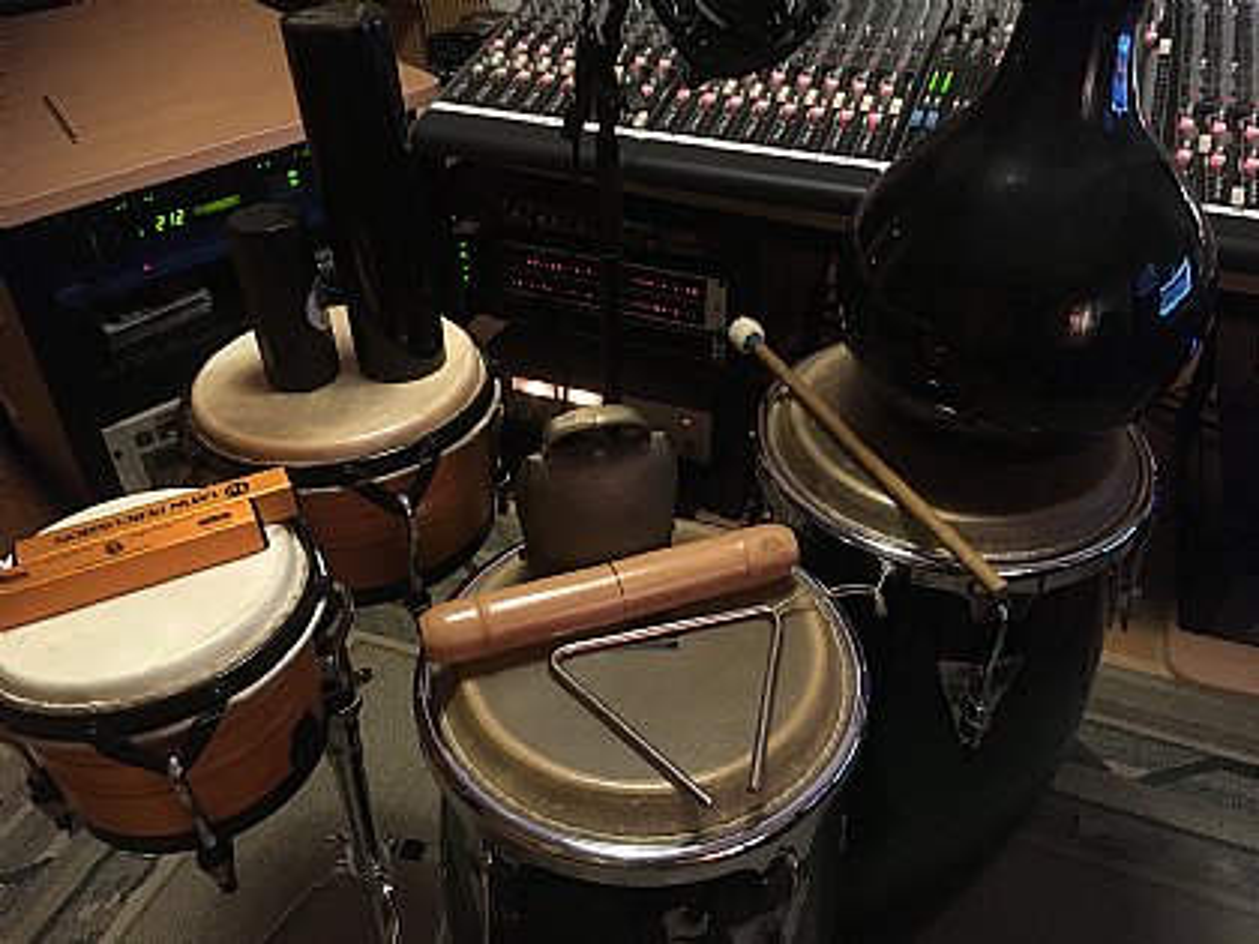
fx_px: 1055
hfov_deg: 61.7
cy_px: 472
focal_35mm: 29
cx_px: 630
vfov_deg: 48.2
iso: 500
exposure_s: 1/17
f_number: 2.2
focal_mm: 4.15
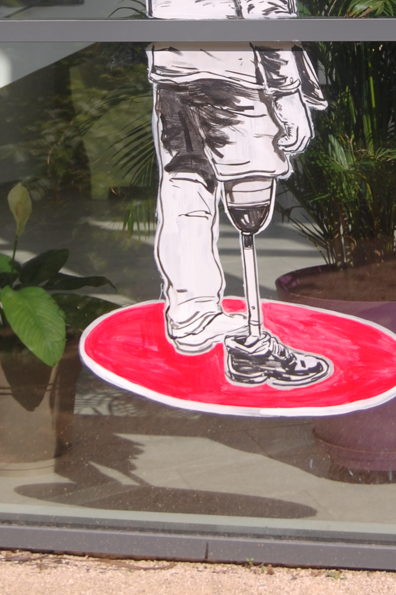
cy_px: 42
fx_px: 1683
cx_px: 299
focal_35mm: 102
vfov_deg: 19.6
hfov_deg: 13.4
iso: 200
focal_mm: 34
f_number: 4.5
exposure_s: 1/1000
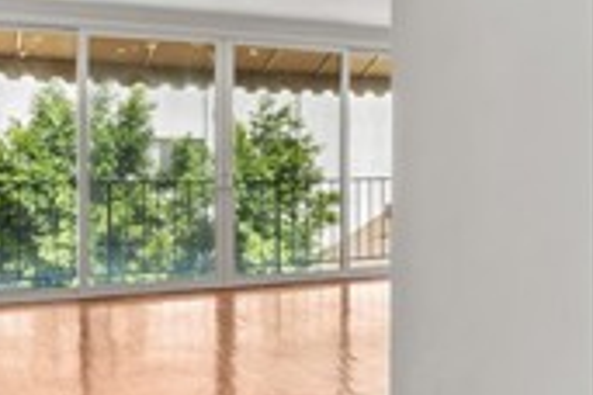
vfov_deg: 22.6
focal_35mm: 60
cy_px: 175
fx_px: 988
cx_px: 801
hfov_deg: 27.1
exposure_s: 1/6
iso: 250
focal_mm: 16
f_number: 8
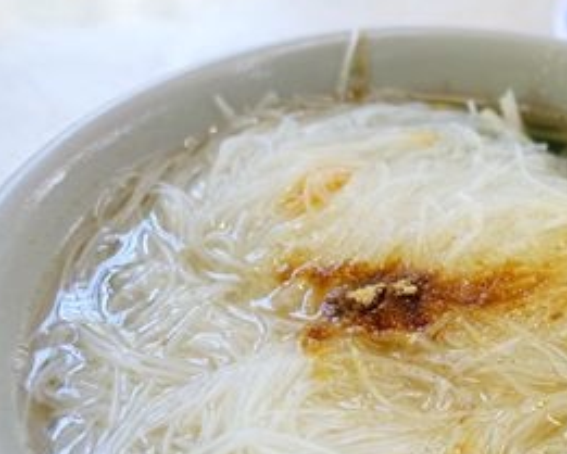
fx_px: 940
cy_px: 342
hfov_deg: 31.2
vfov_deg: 26.8
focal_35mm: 56
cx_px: 560
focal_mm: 8.8
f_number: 2.8
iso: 125
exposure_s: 1/30
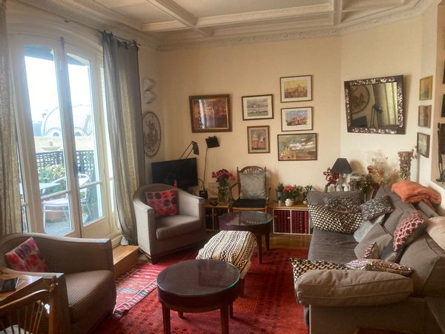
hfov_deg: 63.4
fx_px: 360
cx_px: 222
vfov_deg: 49.7
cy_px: 167
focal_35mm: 28
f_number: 1.8
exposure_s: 1/50
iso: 250
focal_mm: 3.99
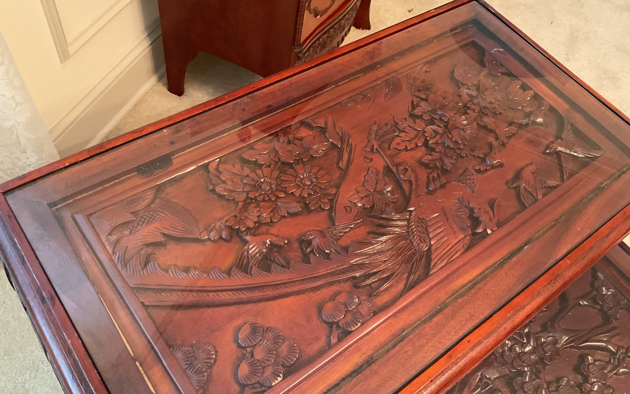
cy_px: 215
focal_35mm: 31
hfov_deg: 61.2
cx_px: 316
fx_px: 532
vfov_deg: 40.6
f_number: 1.8
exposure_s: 1/30
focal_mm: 3
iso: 320
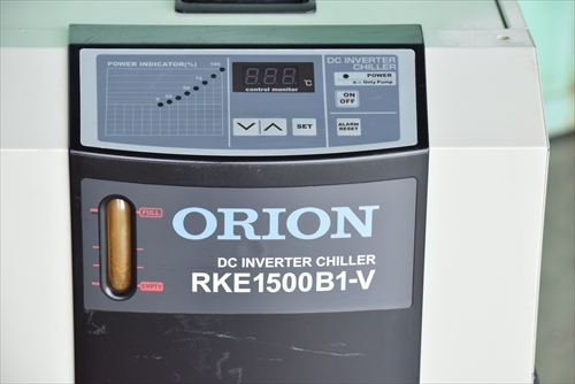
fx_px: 1726
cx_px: 288
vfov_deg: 12.7
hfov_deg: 18.9
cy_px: 192
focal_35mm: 108
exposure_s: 1/125
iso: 1250
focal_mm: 72
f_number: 6.3
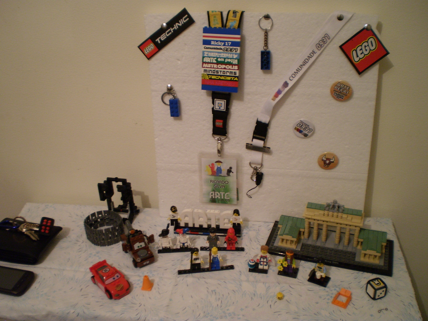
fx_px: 445
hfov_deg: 51.4
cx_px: 214
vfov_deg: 39.7
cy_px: 160
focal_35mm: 36
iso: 125
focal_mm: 6.3
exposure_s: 1/4
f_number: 3.1
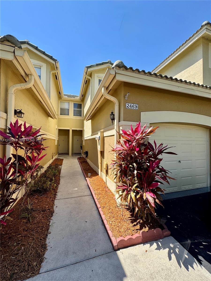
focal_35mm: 14
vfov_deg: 102.1
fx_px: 114
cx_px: 106
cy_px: 140
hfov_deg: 85.7
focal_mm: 2.22
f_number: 2.2
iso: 50
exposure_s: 1/1198
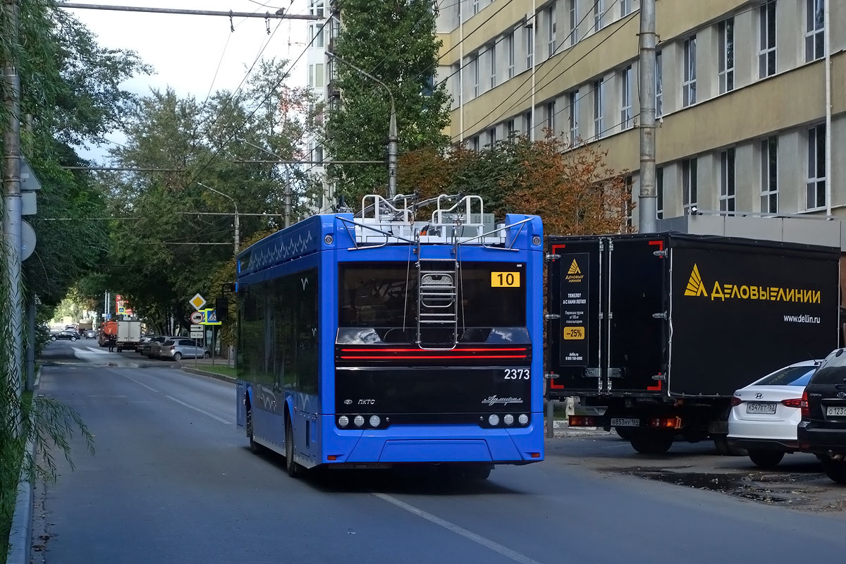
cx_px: 423
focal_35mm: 73
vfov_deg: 18.7
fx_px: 1715
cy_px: 282
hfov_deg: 27.7
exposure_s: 1/500
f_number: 4
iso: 320
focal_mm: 27.22
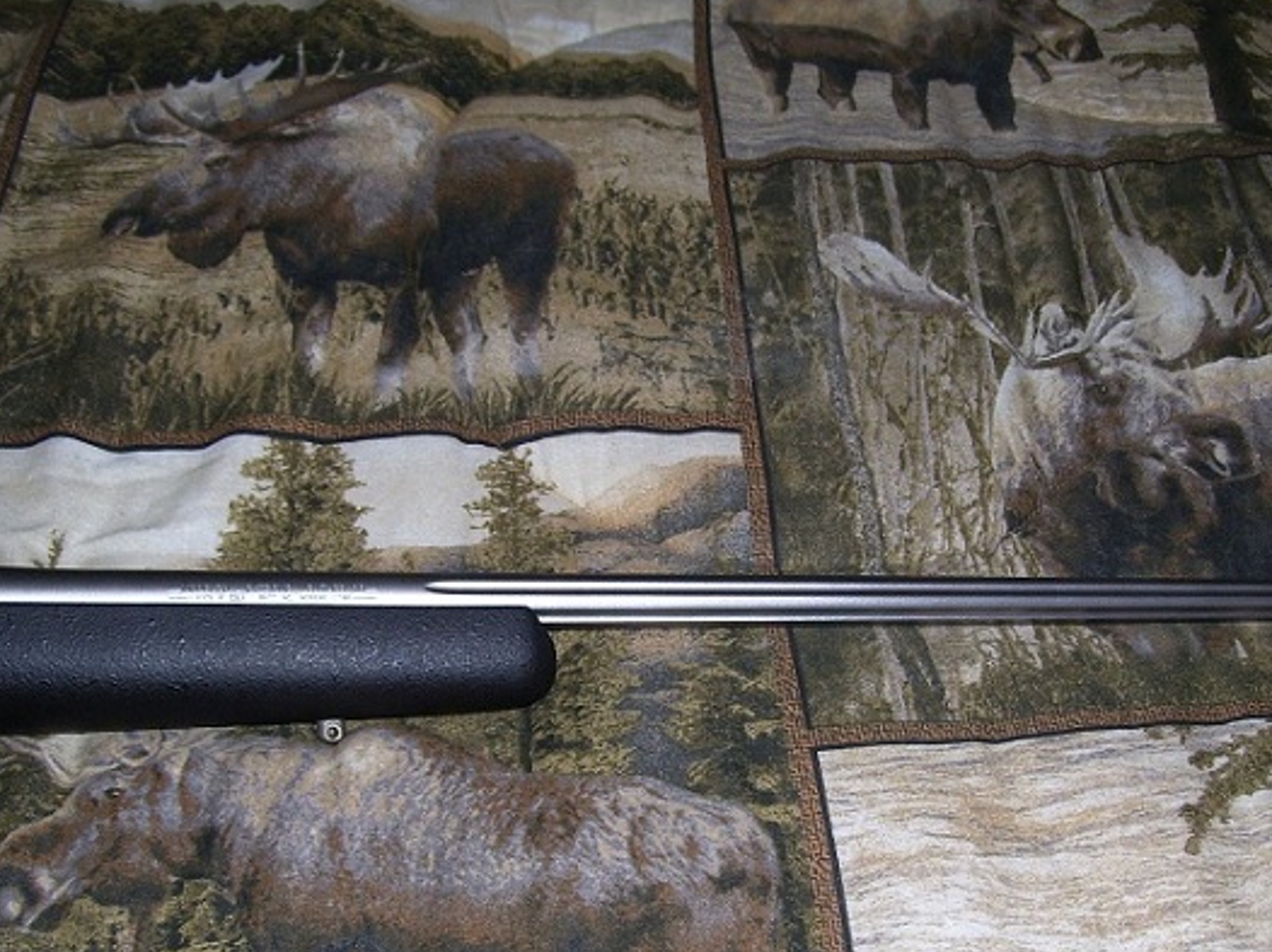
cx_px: 696
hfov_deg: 38.9
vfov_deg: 29.5
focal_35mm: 49
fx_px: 1800
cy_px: 597
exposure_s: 1/60
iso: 80
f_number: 2.7
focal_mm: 6
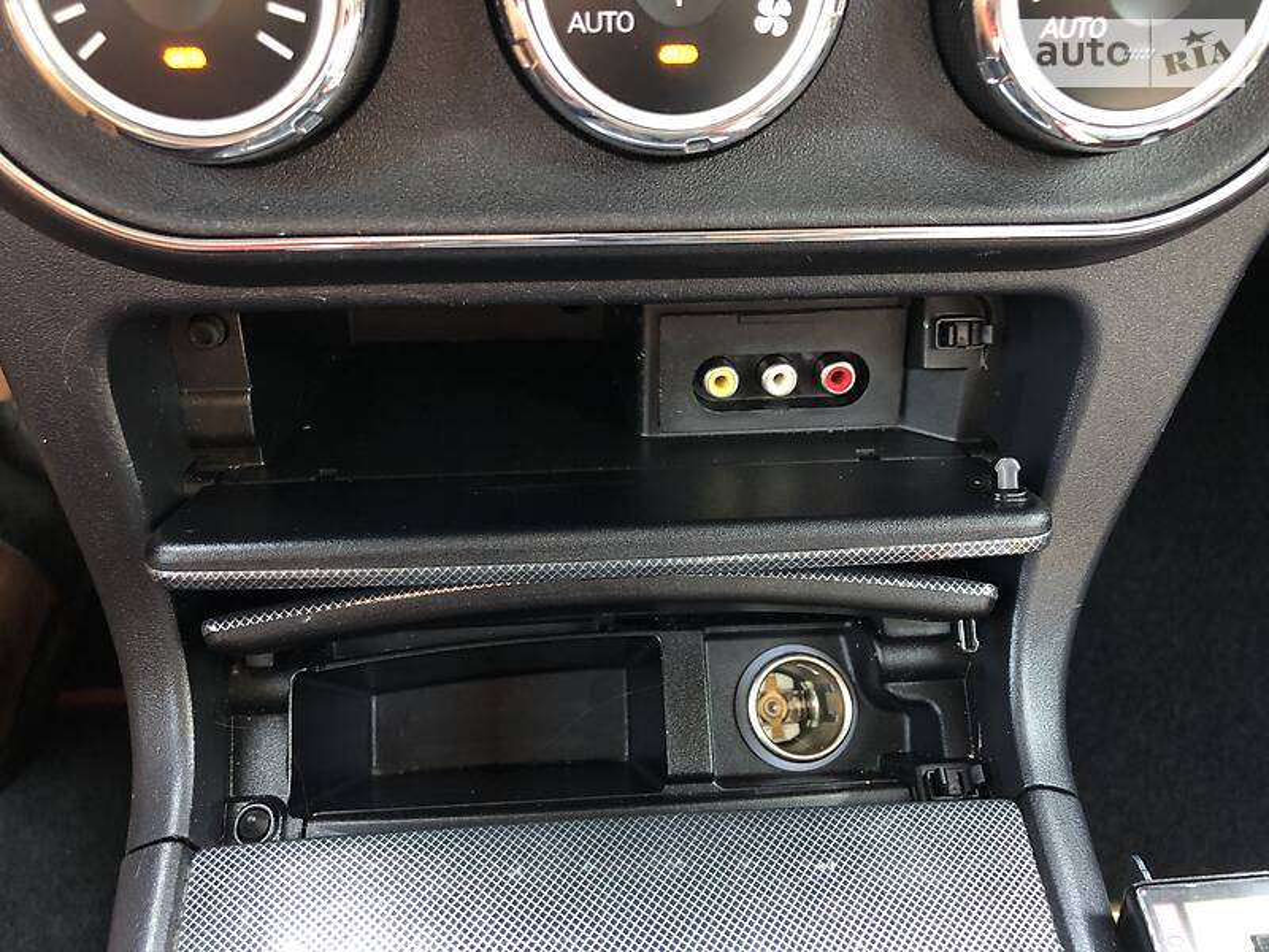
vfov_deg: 49.7
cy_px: 476
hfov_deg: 63.4
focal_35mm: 28
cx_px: 634
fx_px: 1026
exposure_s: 1/15
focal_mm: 4
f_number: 1.8
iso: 80
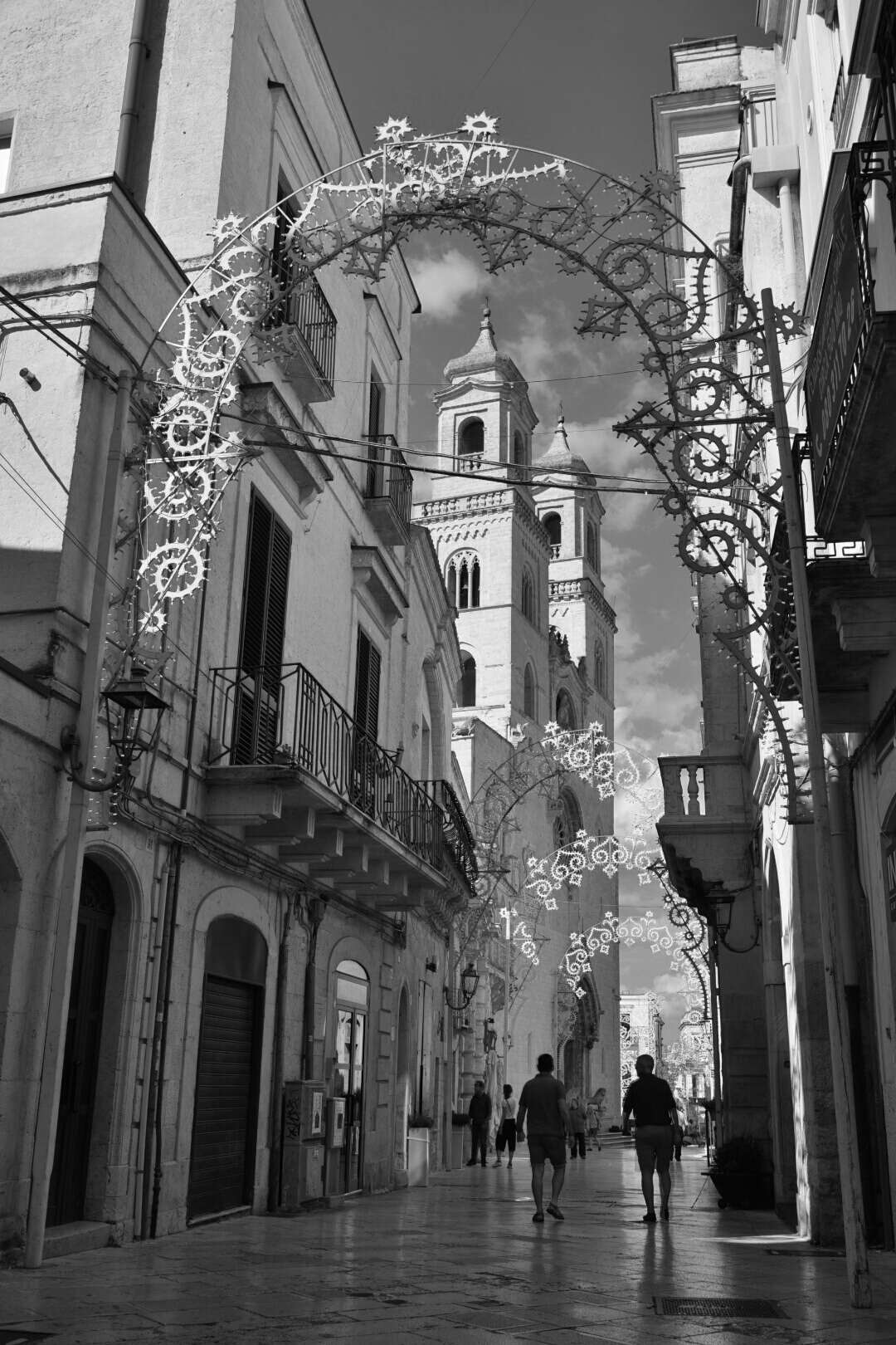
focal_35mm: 32
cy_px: 672
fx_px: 1195
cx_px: 448
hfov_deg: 41.1
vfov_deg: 58.7
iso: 100
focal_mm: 32
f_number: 11
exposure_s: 1/160
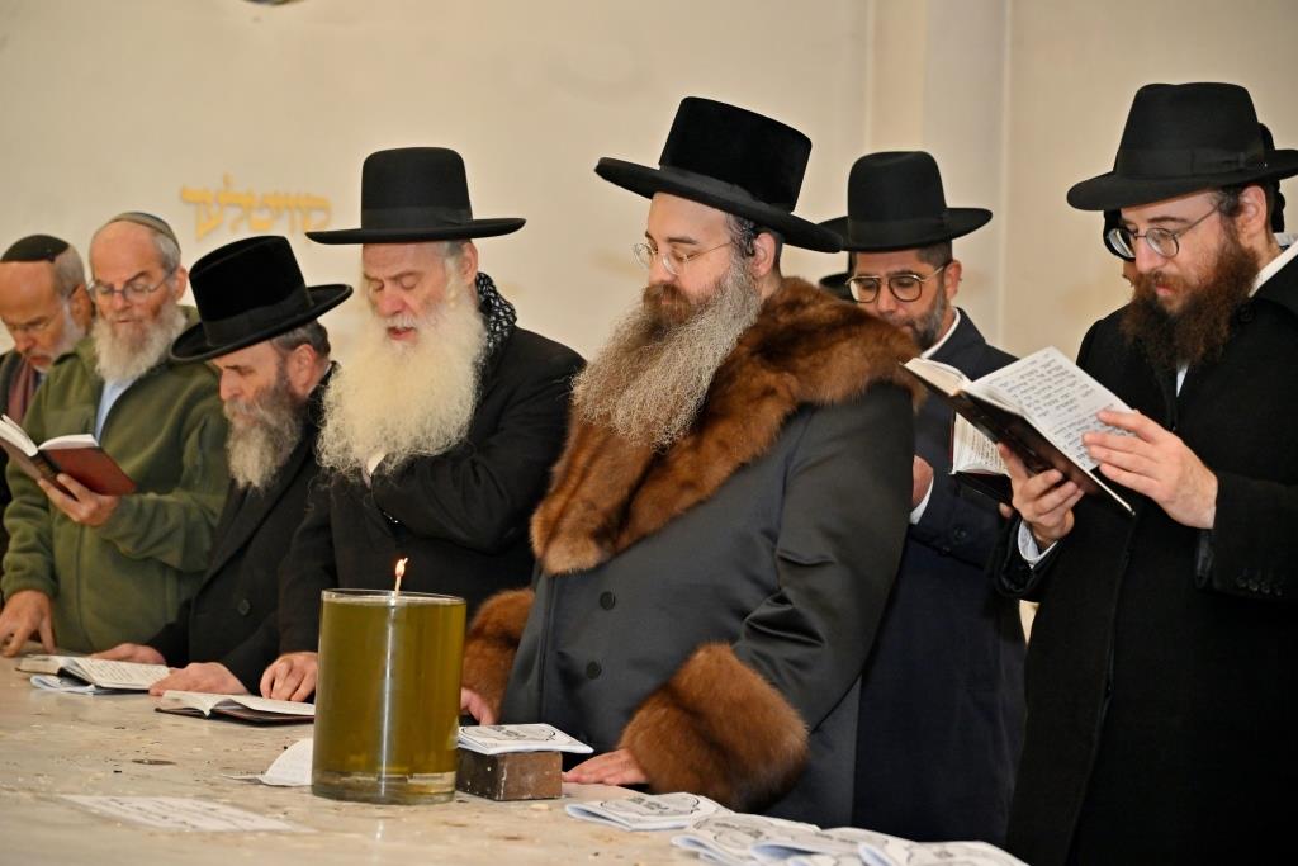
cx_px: 649
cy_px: 433
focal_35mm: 75
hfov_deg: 27.0
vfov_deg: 18.2
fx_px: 2704
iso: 800
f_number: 4
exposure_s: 1/200
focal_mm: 75
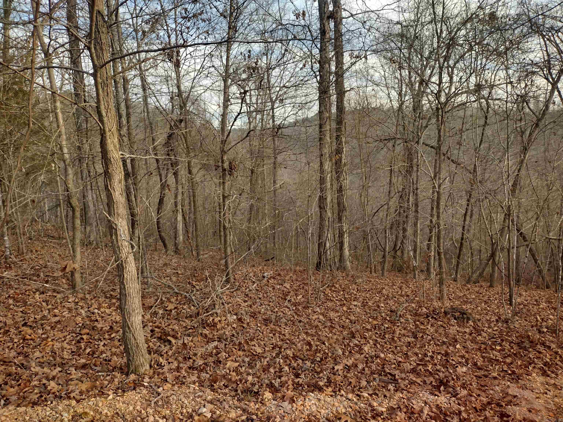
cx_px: 282
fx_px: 439
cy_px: 211
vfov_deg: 51.4
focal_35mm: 27
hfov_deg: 65.3
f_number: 1.7
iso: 100
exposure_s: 1/490
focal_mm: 4.71
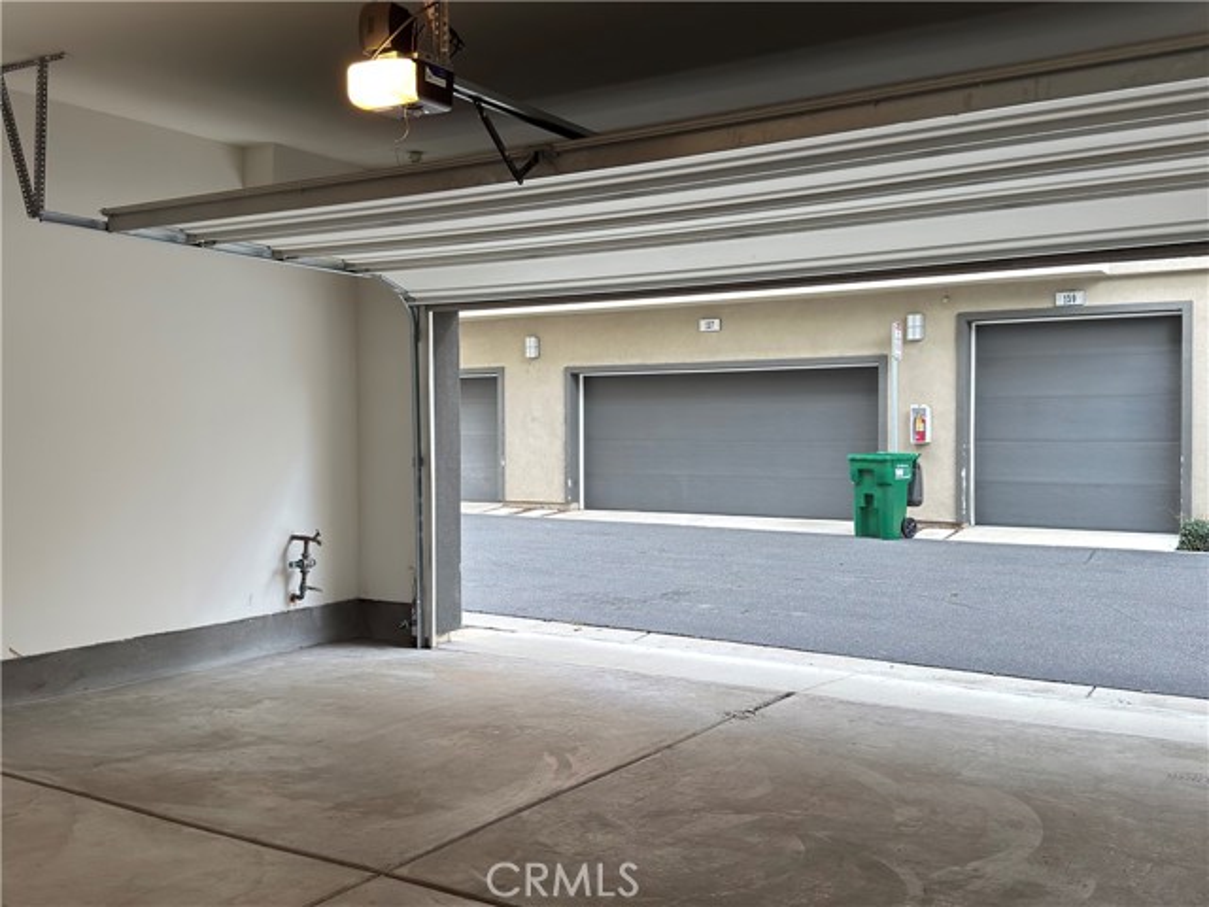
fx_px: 1222
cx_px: 604
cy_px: 454
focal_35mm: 35
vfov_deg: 40.7
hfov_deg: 52.6
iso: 400
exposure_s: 1/60
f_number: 1.78
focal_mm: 6.76
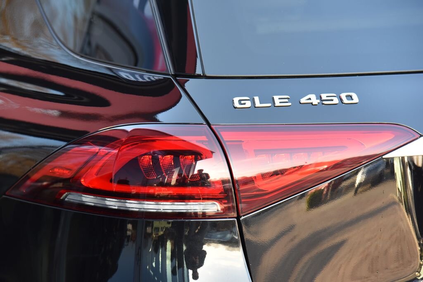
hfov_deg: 17.1
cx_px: 212
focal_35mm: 120
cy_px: 141
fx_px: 1411
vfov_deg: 11.4
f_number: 5
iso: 500
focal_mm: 120
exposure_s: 1/100
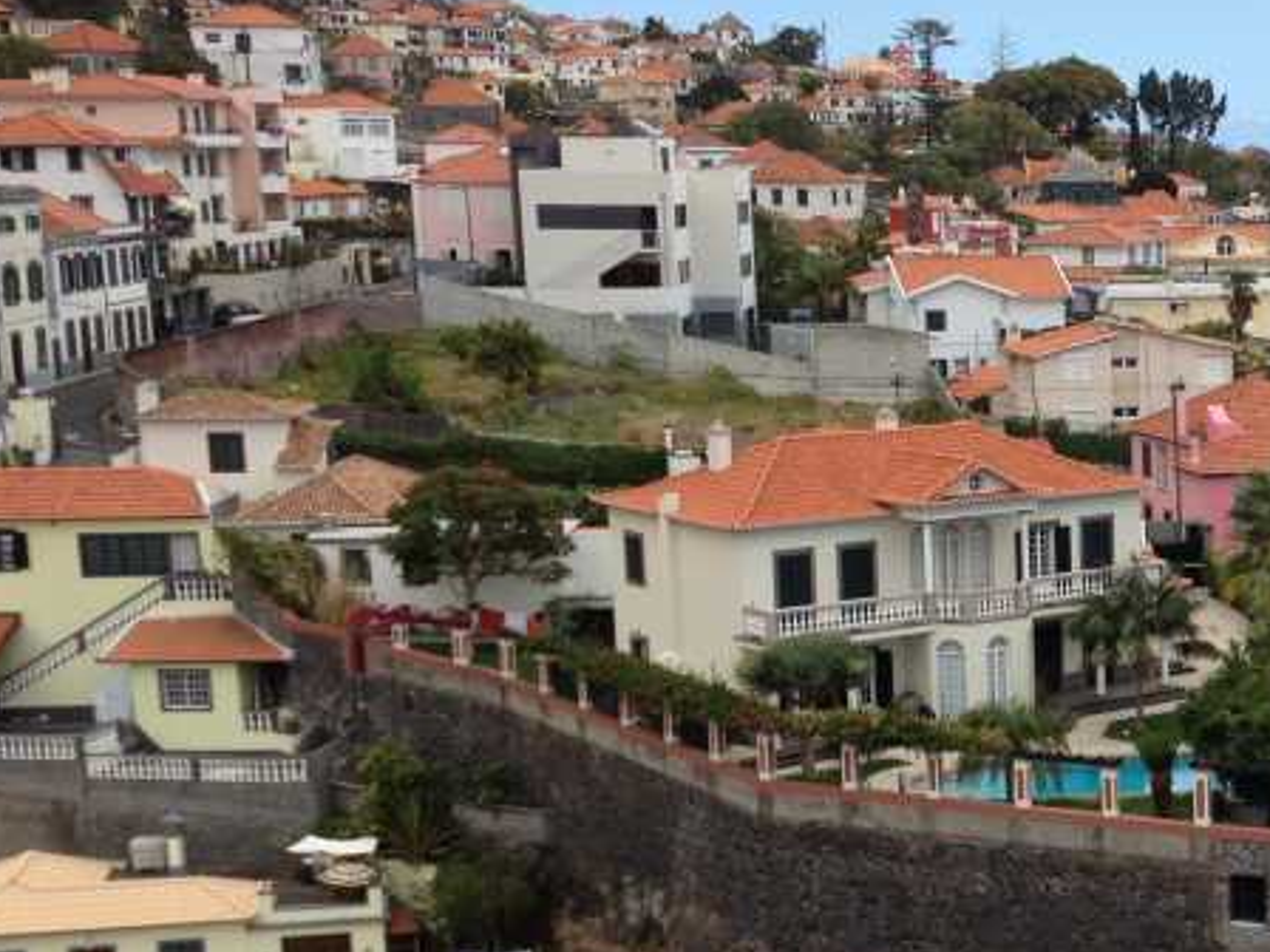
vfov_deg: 18.4
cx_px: 1253
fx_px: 2935
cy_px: 669
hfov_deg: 23.4
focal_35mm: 80
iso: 64
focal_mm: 4.28
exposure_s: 1/1227
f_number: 2.4
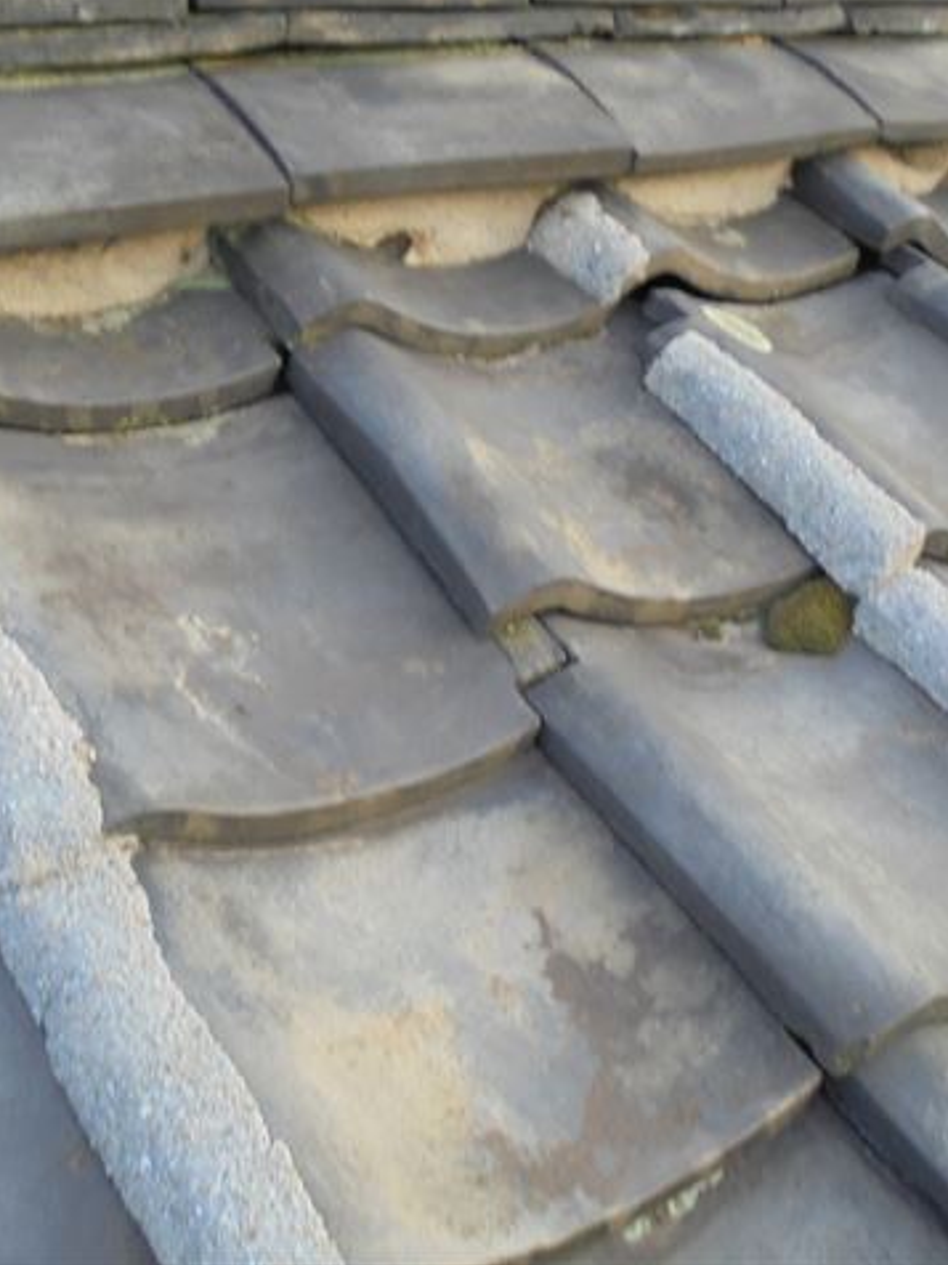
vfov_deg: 47.9
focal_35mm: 39
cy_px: 630
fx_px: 1424
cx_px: 486
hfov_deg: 36.8
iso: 160
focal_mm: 5.3
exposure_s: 1/30
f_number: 3.7
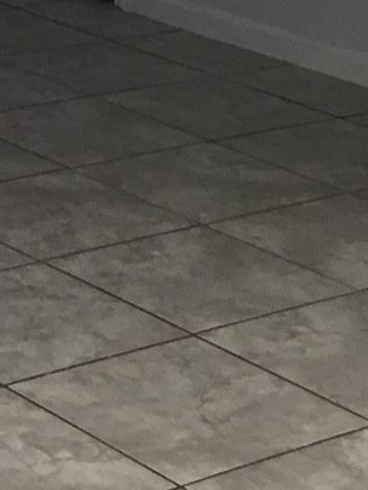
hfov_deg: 9.9
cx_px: -107
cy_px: -2
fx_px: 2083
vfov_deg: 13.2
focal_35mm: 147
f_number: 2.4
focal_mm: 3.3
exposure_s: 1/30
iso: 80
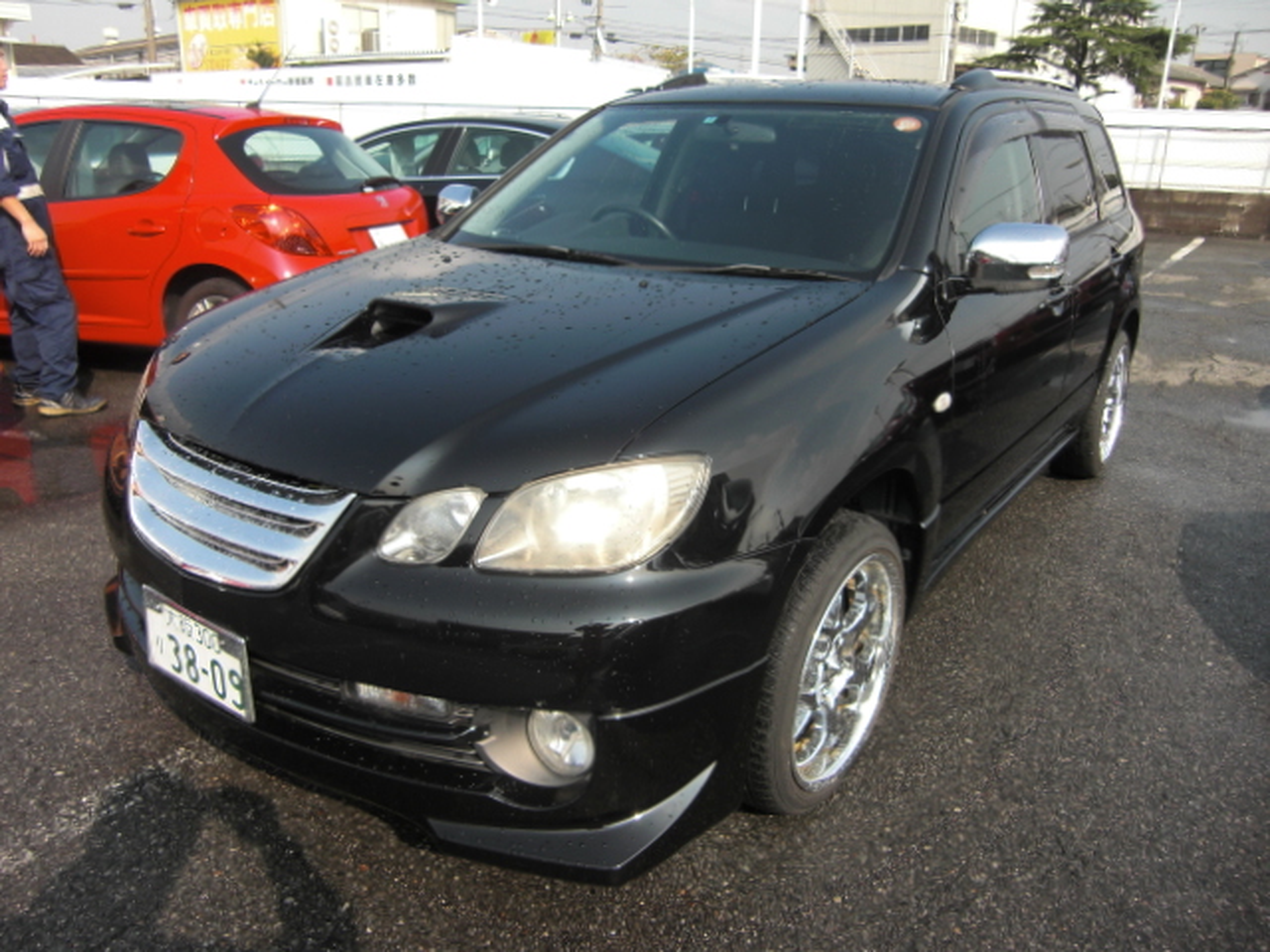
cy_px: 476
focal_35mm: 28
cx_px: 635
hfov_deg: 63.4
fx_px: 1027
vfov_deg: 49.7
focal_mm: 4.9
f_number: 2.6
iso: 50
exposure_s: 1/800
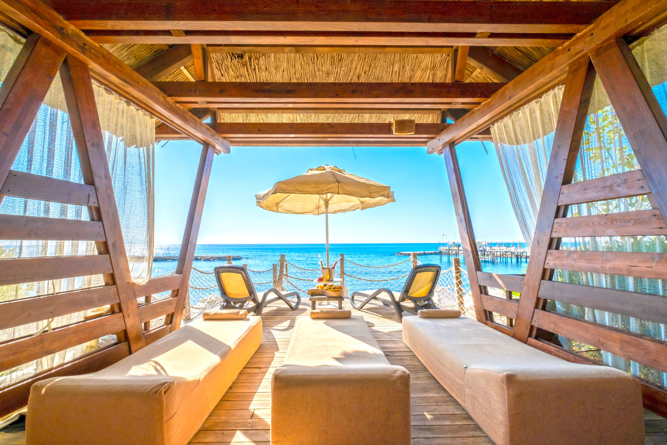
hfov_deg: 100.4
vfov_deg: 77.3
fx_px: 278
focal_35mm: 15
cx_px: 334
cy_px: 222
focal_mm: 10
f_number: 10
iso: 250
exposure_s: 1/500
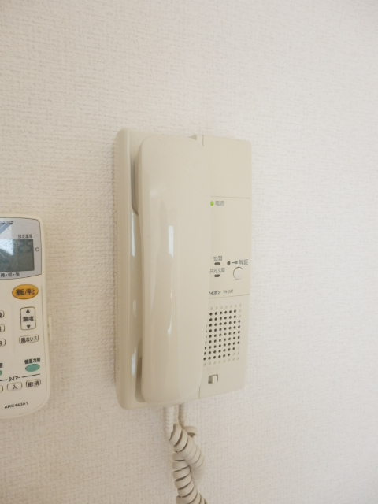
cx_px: 189
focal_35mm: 24
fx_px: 349
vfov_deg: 71.6
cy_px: 252
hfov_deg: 56.8
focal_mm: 4.2
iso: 160
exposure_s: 1/30
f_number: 3
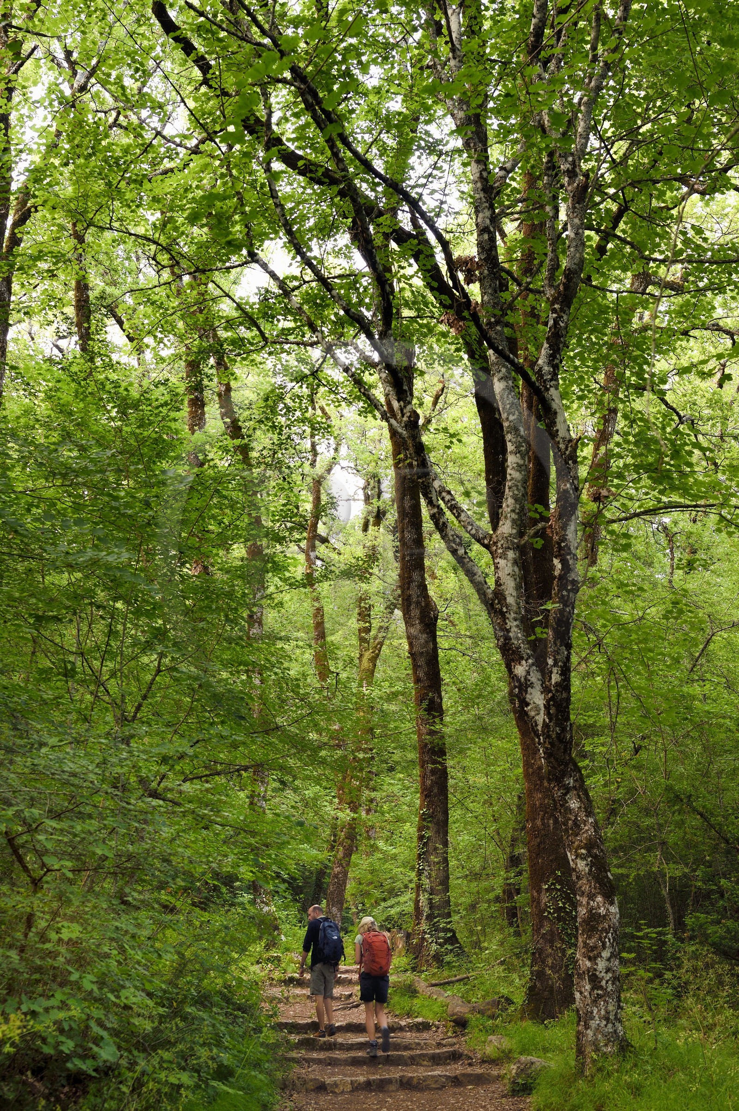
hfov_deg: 27.0
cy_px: 556
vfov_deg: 39.6
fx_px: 1541
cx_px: 370
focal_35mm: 50
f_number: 7.1
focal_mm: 50
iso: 800
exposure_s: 1/30
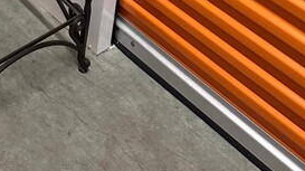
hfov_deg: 25.9
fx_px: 630
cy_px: -271
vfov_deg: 11.8
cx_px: 7
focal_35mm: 78
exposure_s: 1/60
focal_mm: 6.86
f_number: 1.78
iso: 250
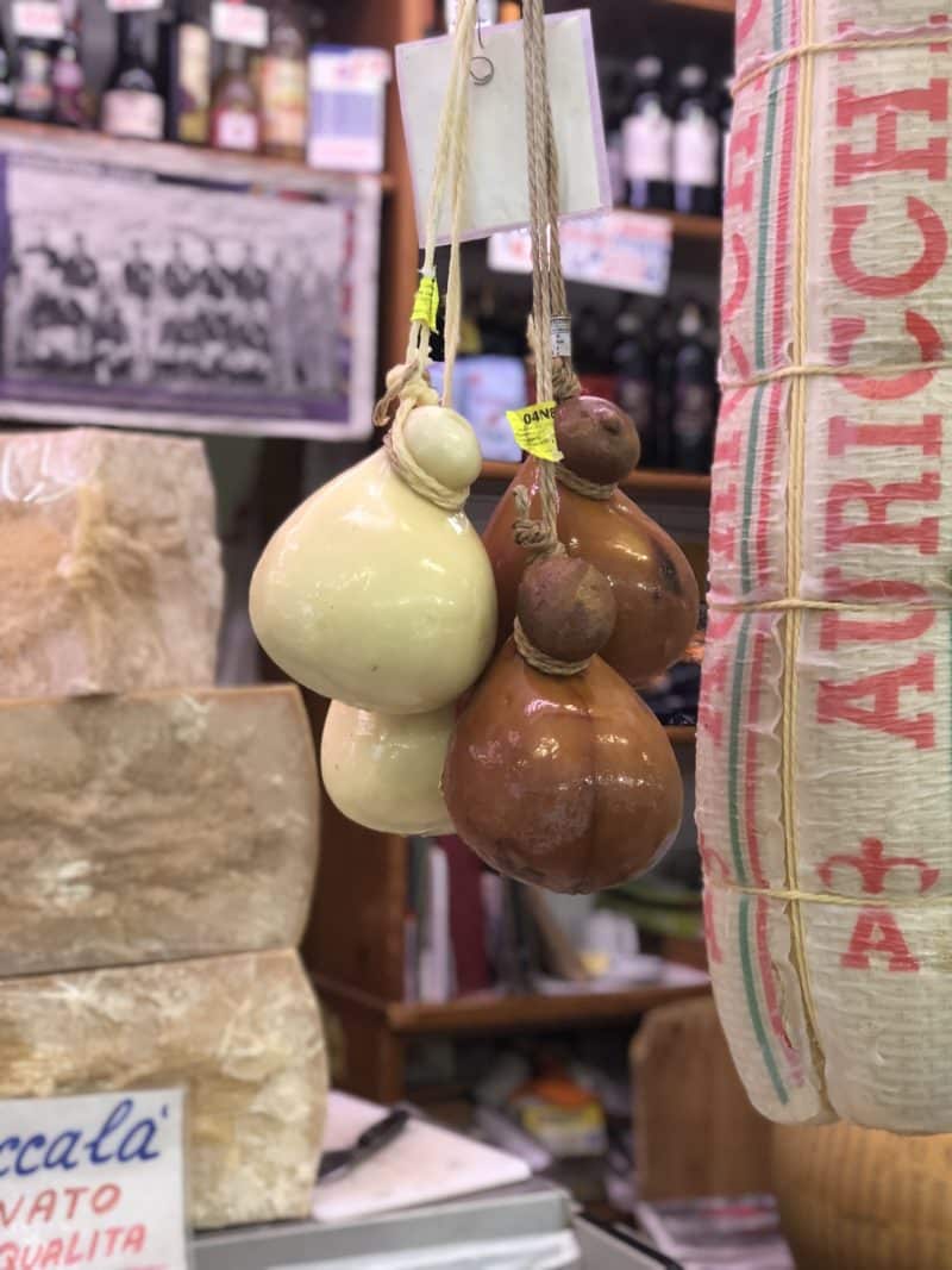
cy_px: 635
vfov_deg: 33.8
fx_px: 2091
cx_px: 476
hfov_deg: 25.7
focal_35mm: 57
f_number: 2.8
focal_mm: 6.6
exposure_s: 1/50
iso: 160
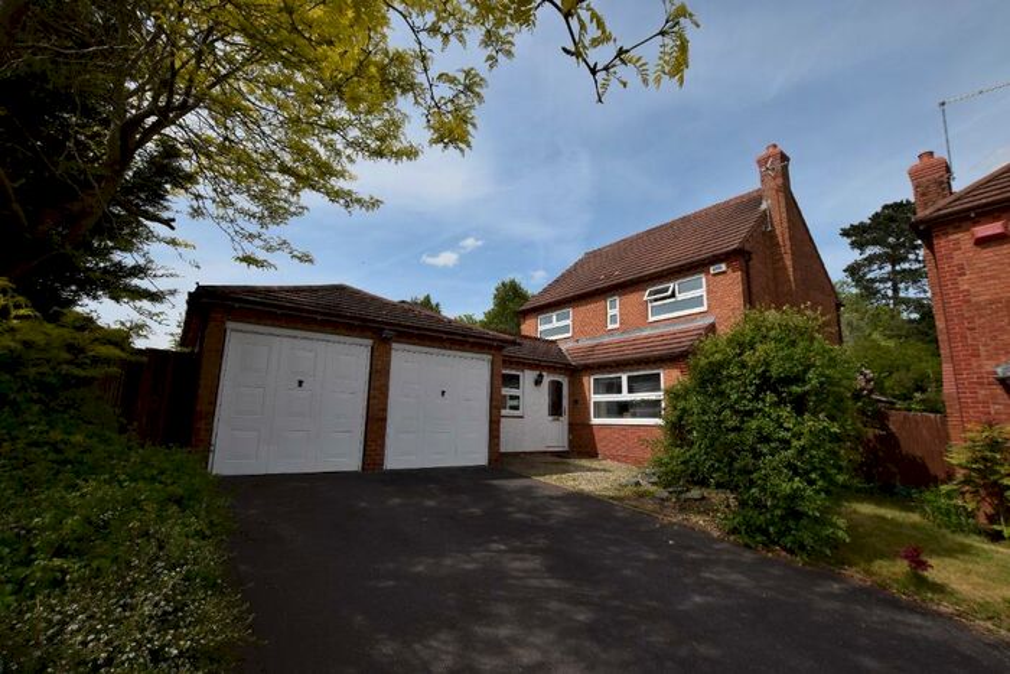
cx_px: 505
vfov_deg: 77.4
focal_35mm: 15
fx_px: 421
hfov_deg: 100.4
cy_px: 337
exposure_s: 1/320
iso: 200
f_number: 9
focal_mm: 10
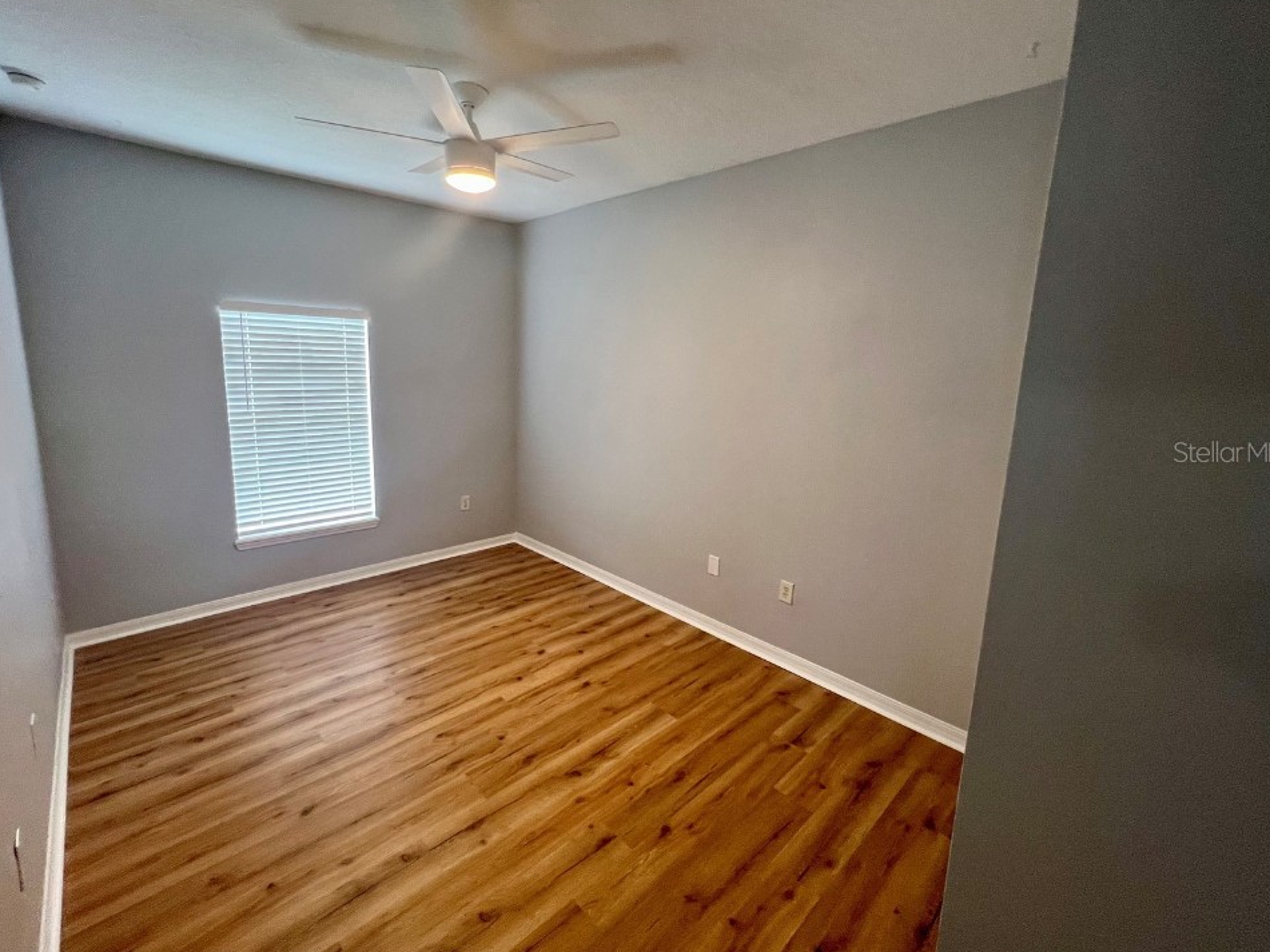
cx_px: 616
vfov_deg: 85.6
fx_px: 514
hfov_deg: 102.0
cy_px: 451
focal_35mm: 14
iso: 160
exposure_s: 1/60
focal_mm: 1.57
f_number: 1.8
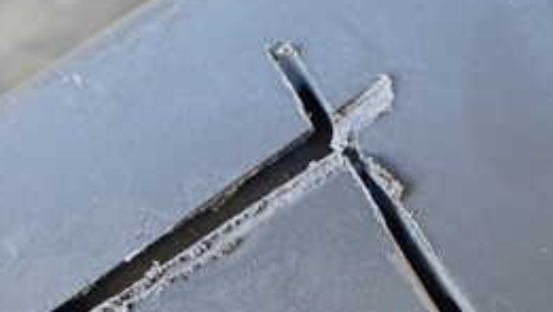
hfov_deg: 28.2
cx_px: 318
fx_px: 1100
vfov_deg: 16.0
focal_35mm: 75
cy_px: 261
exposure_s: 1/125
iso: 500
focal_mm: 5.4
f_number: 2.3
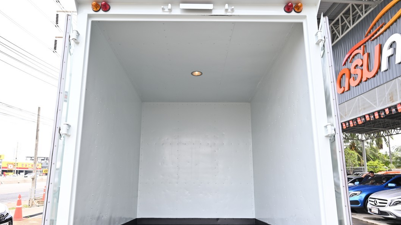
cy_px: 132
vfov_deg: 44.2
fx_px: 276
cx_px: 196
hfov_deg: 71.9
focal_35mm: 26
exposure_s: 1/350
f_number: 5.6
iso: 280
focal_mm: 24
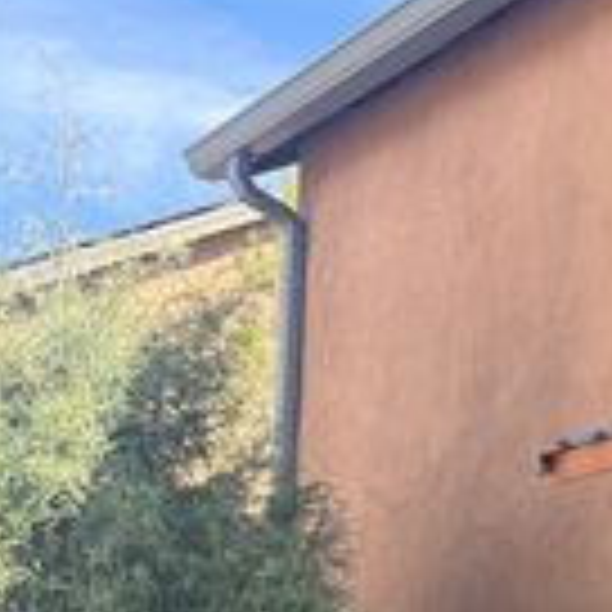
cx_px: 1098
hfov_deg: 17.8
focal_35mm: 78
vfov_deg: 20.7
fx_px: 1560
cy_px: 740
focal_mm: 6.76
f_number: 1.78
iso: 100
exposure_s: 1/1091
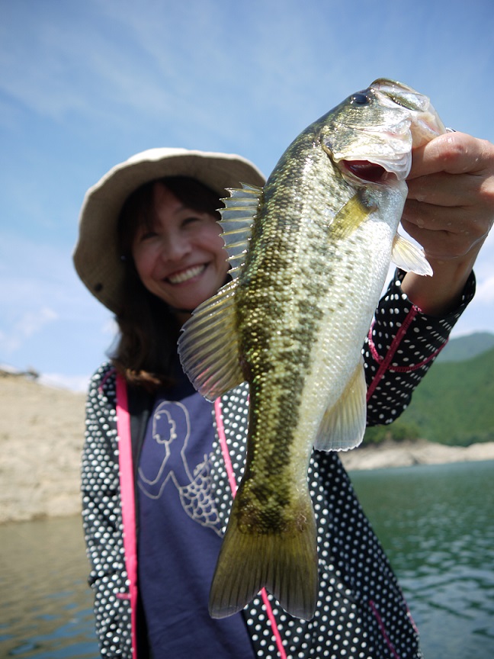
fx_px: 571
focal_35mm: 30
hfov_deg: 46.8
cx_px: 247
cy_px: 330
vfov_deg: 60.0
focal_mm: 15
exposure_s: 1/800
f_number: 3.6
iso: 100
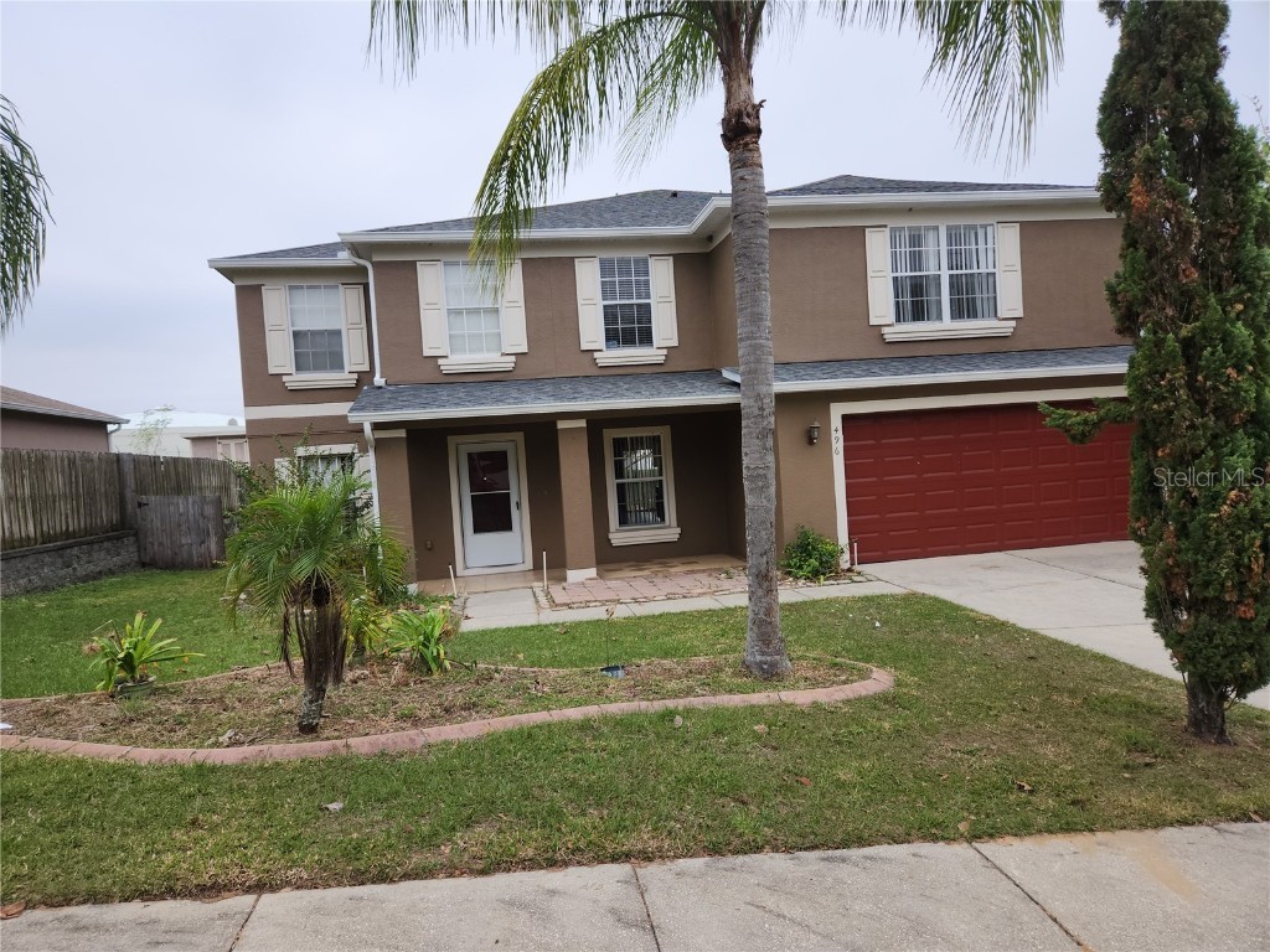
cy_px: 476
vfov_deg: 58.9
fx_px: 844
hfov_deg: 73.9
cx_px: 635
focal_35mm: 23
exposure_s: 1/215
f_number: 1.8
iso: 20
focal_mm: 5.4
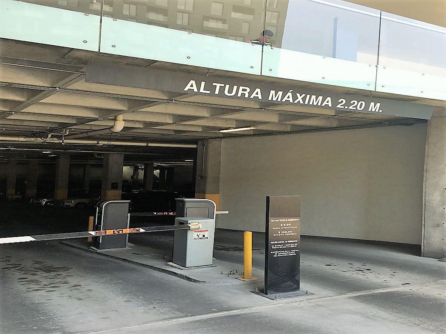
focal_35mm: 29
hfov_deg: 61.7
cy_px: 167
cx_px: 223
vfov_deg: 48.2
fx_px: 374
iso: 32
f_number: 2.2
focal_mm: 4.15
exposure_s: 1/120
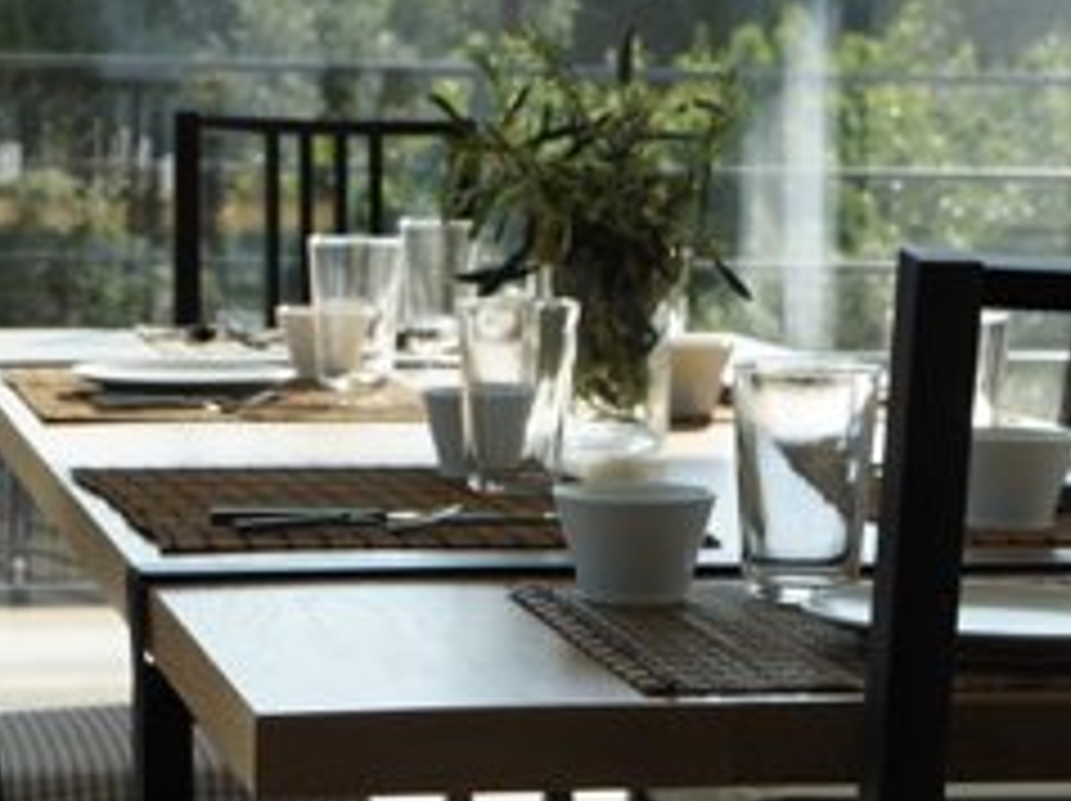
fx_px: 3894
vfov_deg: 11.7
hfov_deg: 15.7
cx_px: 540
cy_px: 356
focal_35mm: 126
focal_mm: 52
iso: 400
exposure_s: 1/320
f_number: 9
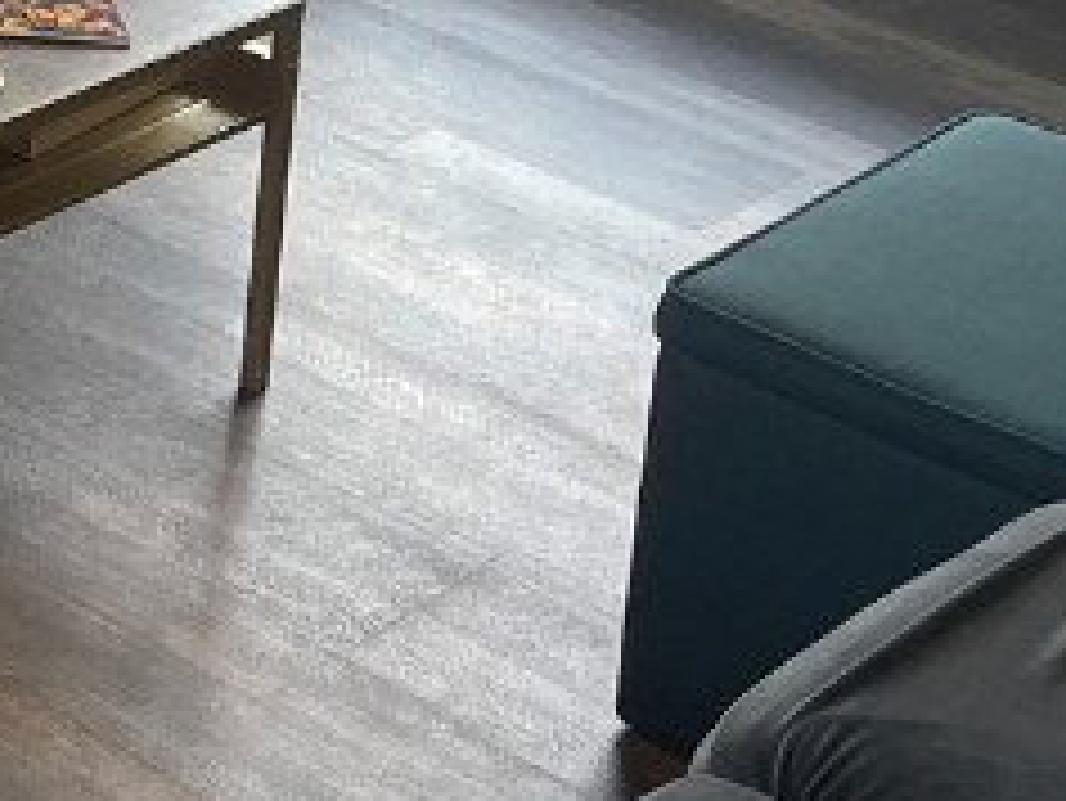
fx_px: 3328
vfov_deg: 12.2
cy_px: -792
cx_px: -598
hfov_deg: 16.4
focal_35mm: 108
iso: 125
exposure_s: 1/120
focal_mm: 5.1
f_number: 1.6
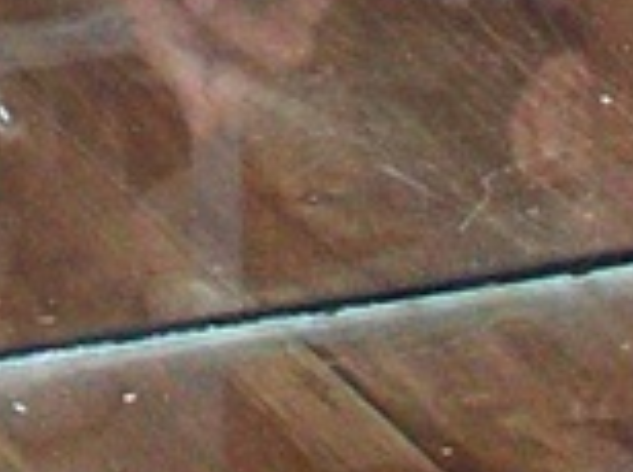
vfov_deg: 5.7
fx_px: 4400
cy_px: -1018
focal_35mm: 241
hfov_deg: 7.8
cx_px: -695
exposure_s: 1/64
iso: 200
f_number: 2.8
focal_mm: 6.2
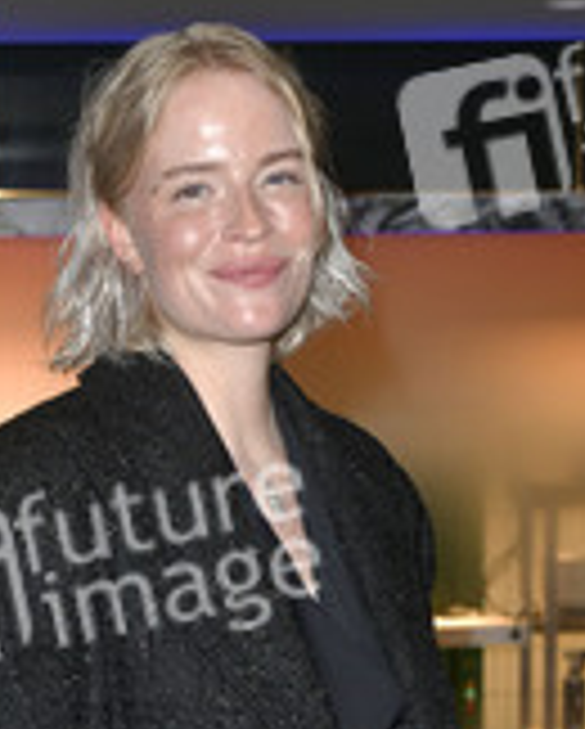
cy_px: 796
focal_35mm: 104
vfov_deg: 17.8
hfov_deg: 14.8
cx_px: 220
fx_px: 2247
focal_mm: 45
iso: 1250
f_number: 5
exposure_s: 1/250
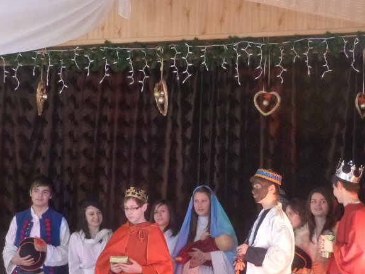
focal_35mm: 113
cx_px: 204
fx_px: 1192
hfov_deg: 17.4
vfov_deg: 13.0
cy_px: 239
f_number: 3.3
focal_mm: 11.6
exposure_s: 1/60
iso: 400
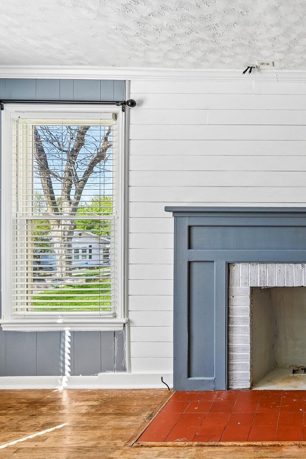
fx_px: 357
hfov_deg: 40.3
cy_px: 229
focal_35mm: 28
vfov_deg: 65.5
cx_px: 311
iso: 400
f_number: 4.8
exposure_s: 1/60
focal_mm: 18
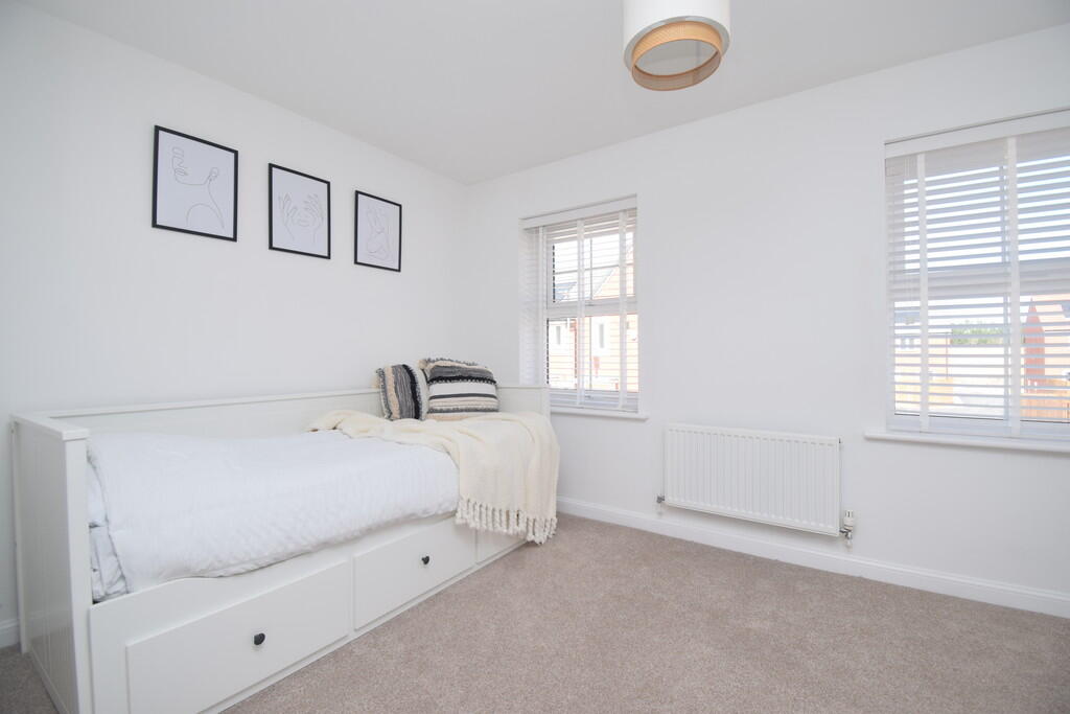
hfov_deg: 100.4
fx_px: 446
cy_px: 357
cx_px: 535
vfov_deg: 77.3
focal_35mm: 15
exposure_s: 1/160
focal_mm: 10
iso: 400
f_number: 6.3
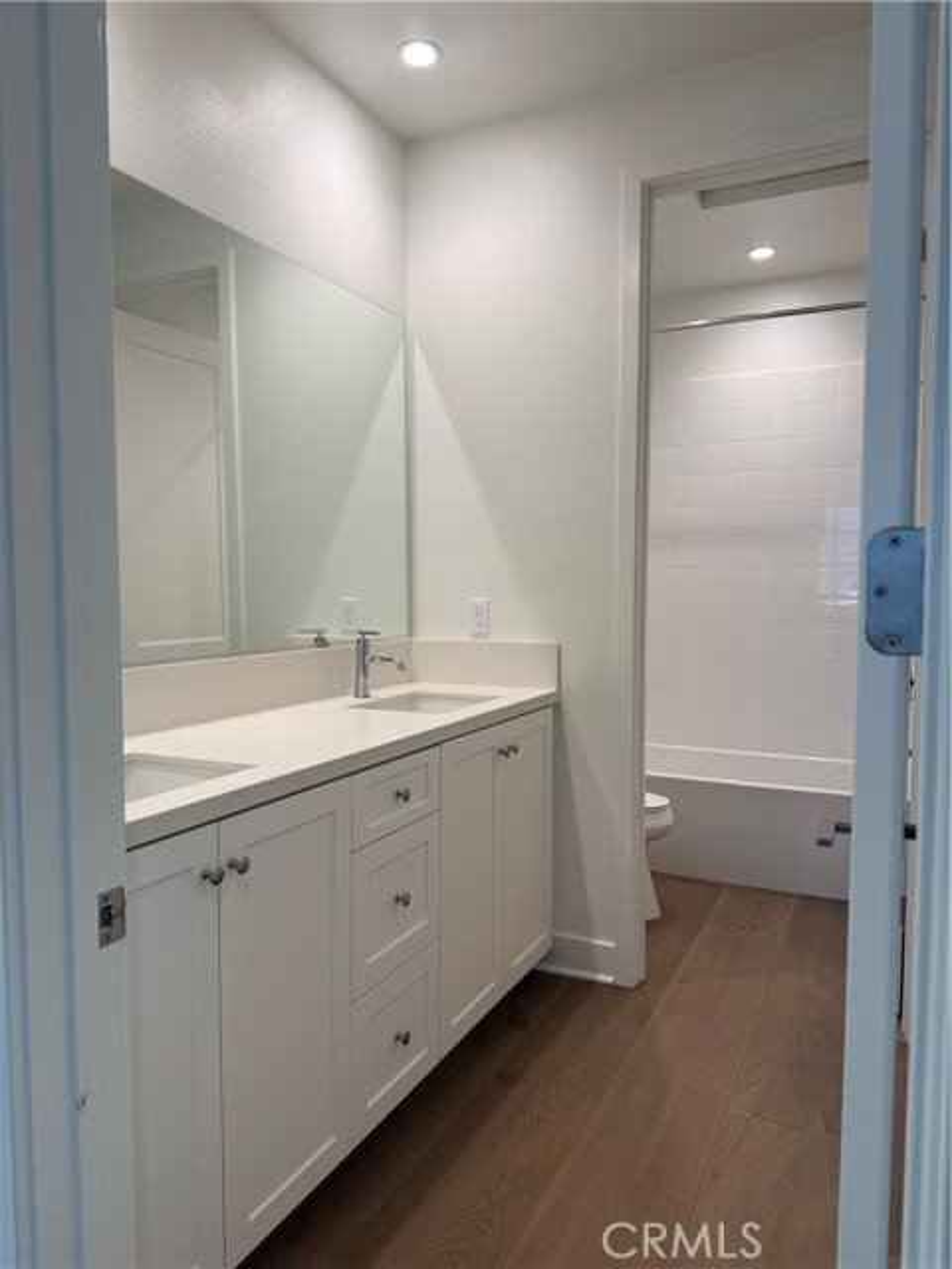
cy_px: 634
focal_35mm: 24
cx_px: 476
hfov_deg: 56.8
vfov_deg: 71.6
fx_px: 880
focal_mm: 6.76
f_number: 1.78
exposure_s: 1/120
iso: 80
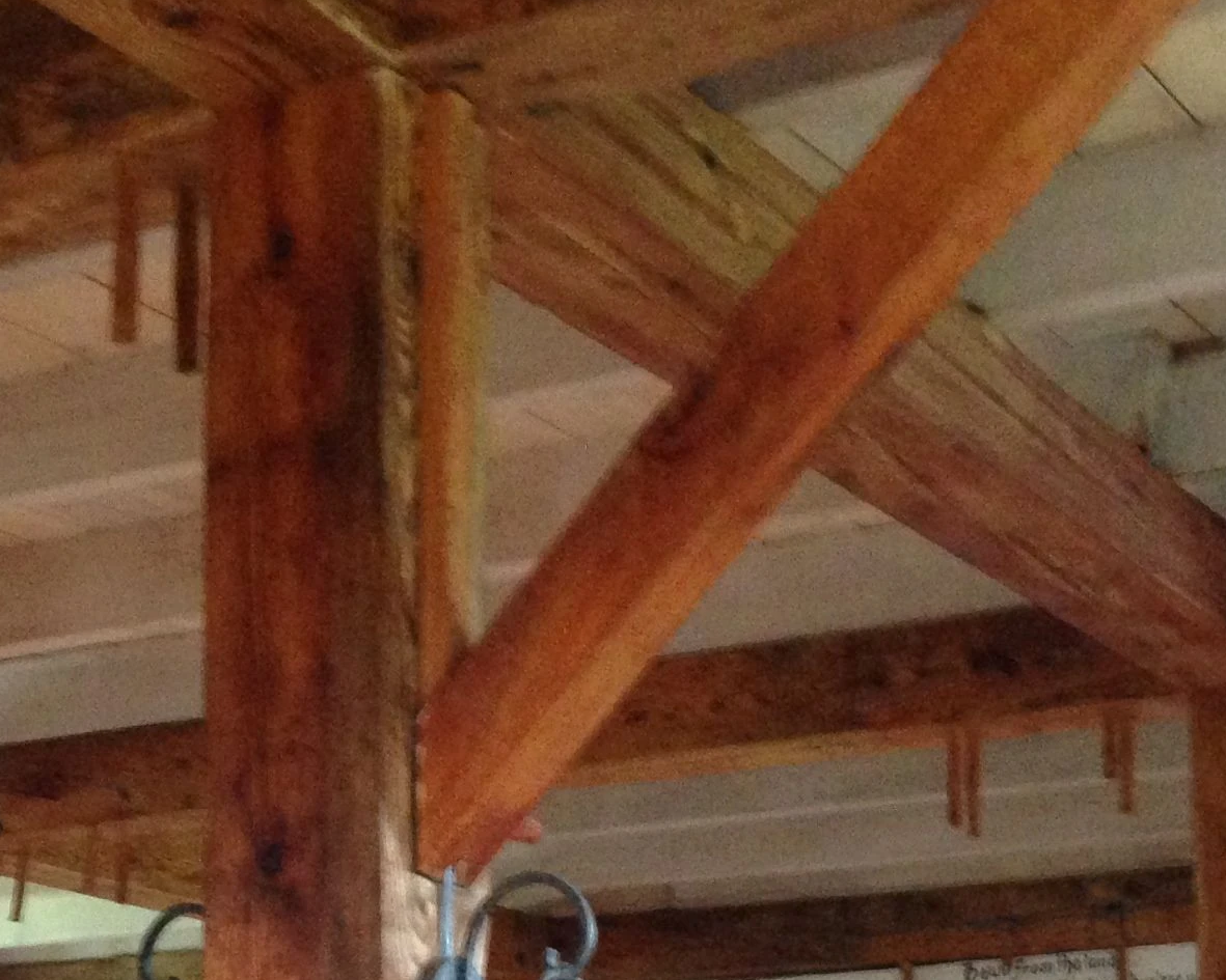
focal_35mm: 89
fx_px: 3230
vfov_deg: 16.9
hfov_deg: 21.1
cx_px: 141
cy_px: 969
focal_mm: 4.12
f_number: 2.4
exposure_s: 1/20
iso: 400
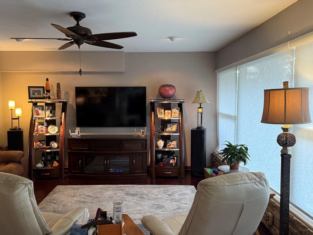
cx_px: 142
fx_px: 271
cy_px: 119
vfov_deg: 46.8
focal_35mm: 30
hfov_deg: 59.9
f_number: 1.78
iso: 200
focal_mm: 6.76
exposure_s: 1/60
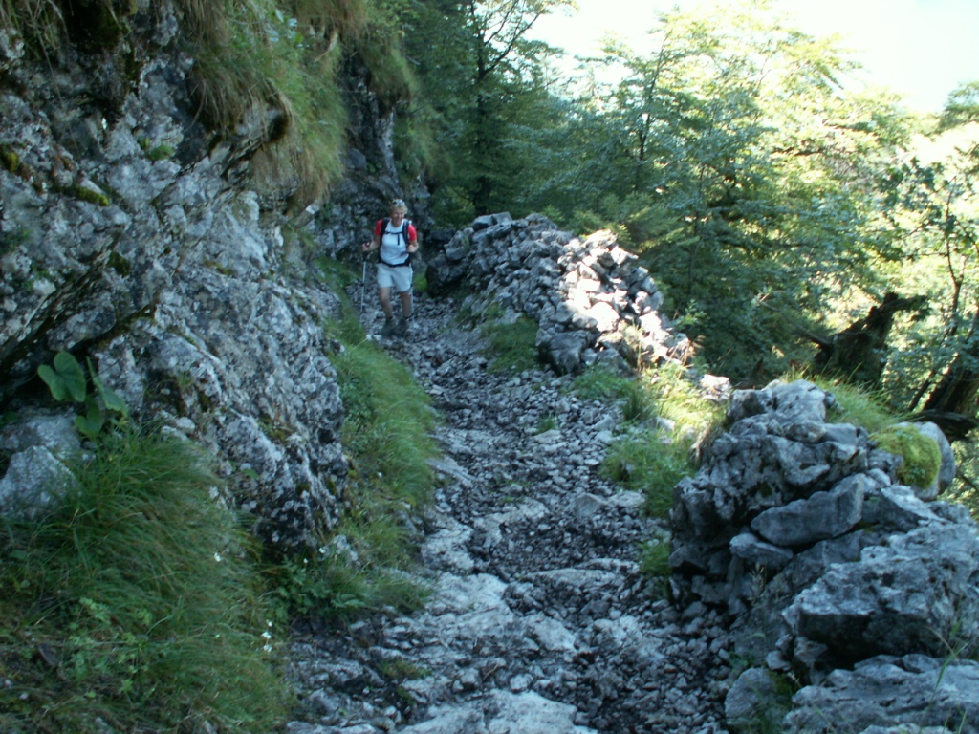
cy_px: 367
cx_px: 490
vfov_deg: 40.7
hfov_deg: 52.6
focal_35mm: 35
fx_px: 990
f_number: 2.8
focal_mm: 5.86
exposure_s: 1/40
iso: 50
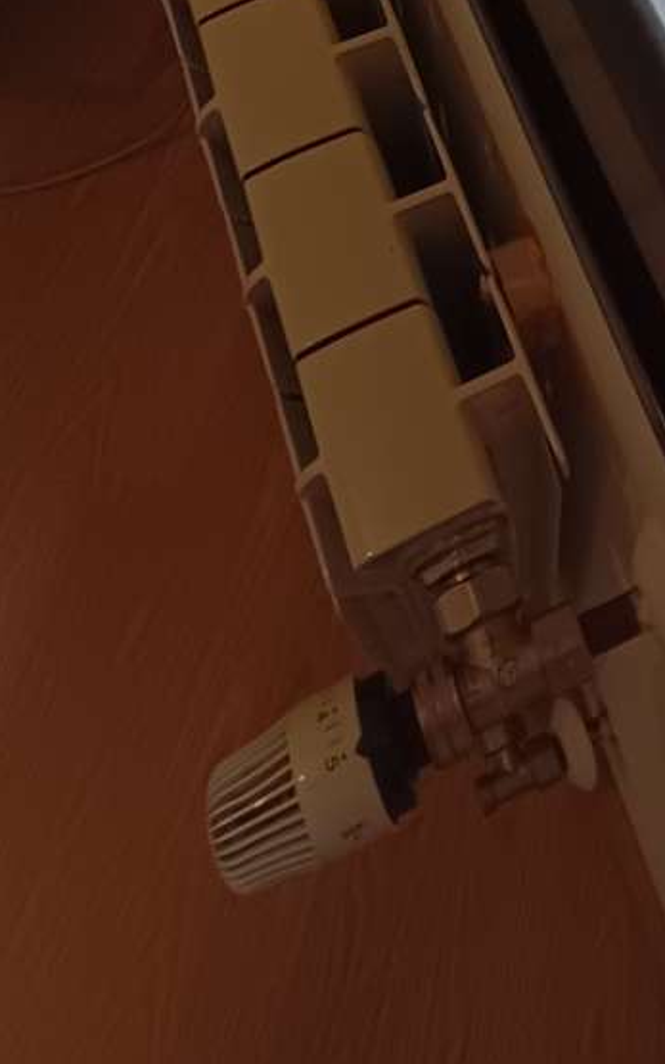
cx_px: 735
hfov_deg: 27.3
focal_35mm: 43
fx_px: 1247
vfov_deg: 36.1
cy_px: -207
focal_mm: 1.65
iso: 92
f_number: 2.2
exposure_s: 1/100
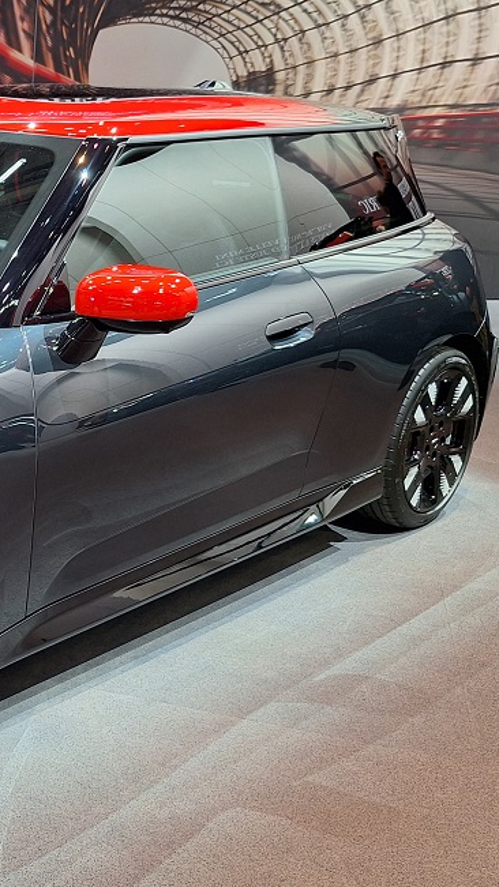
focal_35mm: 47
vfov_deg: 43.6
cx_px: -79
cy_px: 369
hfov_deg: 23.5
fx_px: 1106
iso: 80
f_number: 1.8
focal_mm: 5.54
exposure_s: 1/50
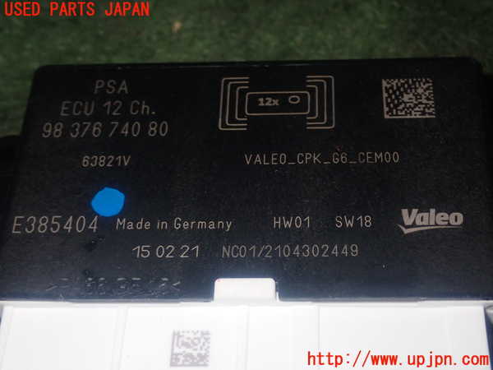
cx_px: 246
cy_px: 185
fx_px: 883
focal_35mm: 62
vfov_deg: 23.7
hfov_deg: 31.2
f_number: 10
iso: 320
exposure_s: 1/60
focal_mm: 11.09
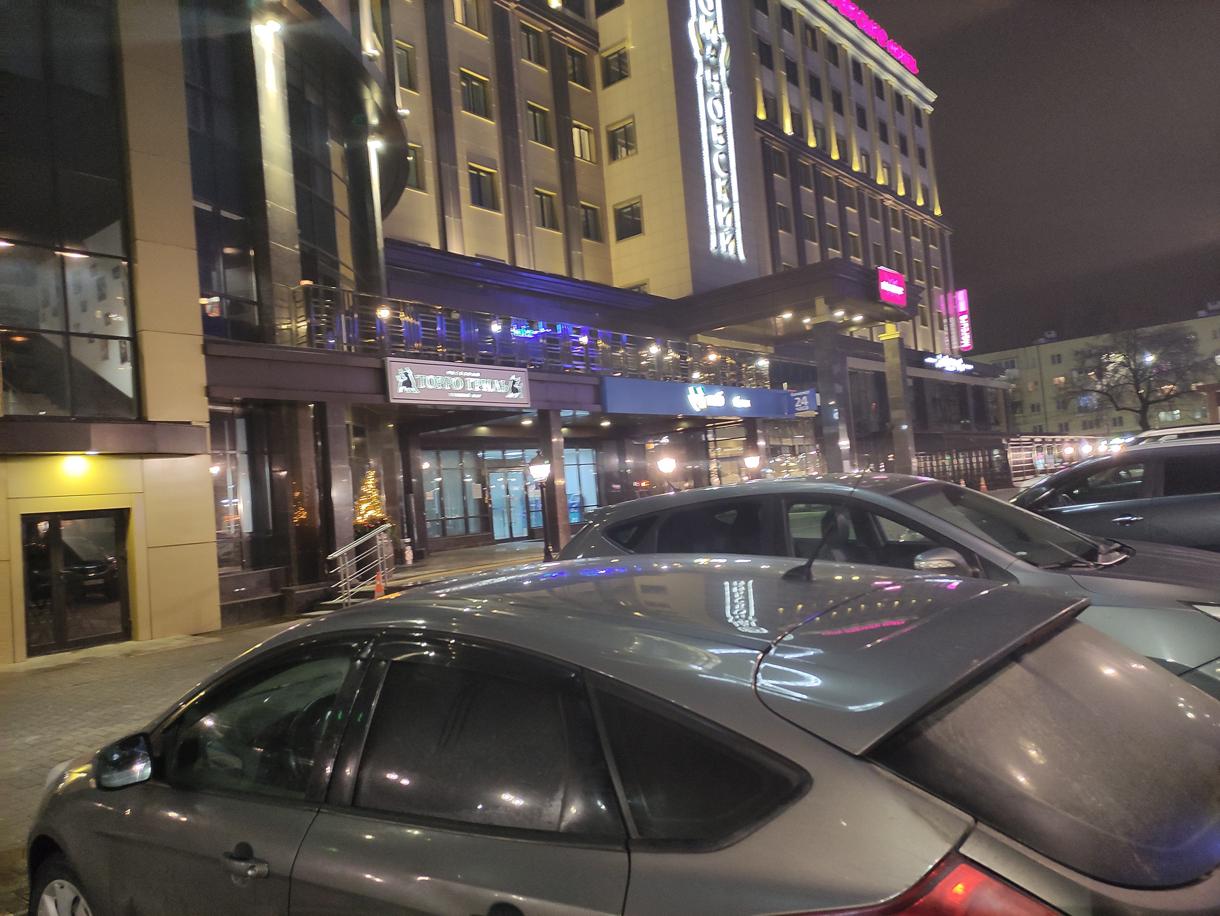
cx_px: 610
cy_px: 458
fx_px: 881
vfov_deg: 54.9
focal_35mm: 25
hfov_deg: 69.4
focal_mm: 5.43
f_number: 1.89
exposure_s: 1/20
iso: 645
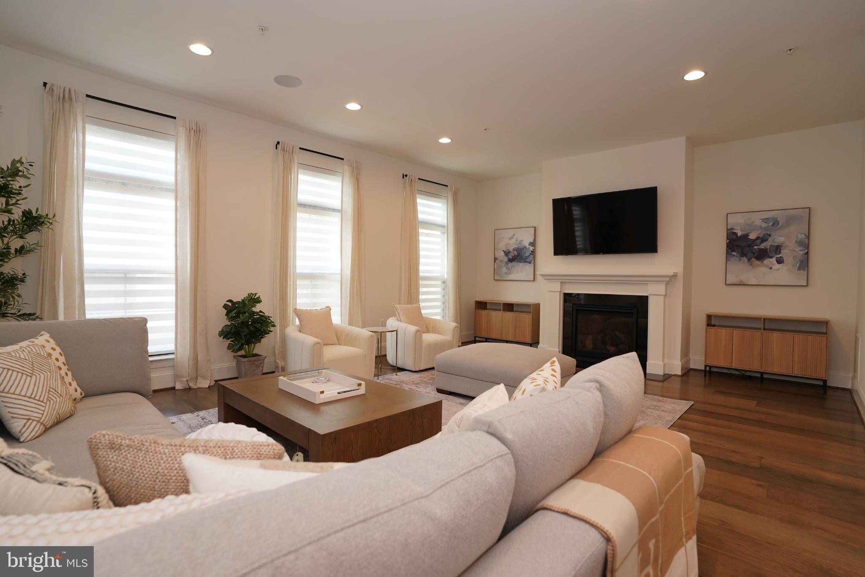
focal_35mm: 17
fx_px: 408
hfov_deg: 93.3
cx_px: 432
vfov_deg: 70.4
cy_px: 288
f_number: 4
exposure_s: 1/160
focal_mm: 17
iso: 1000
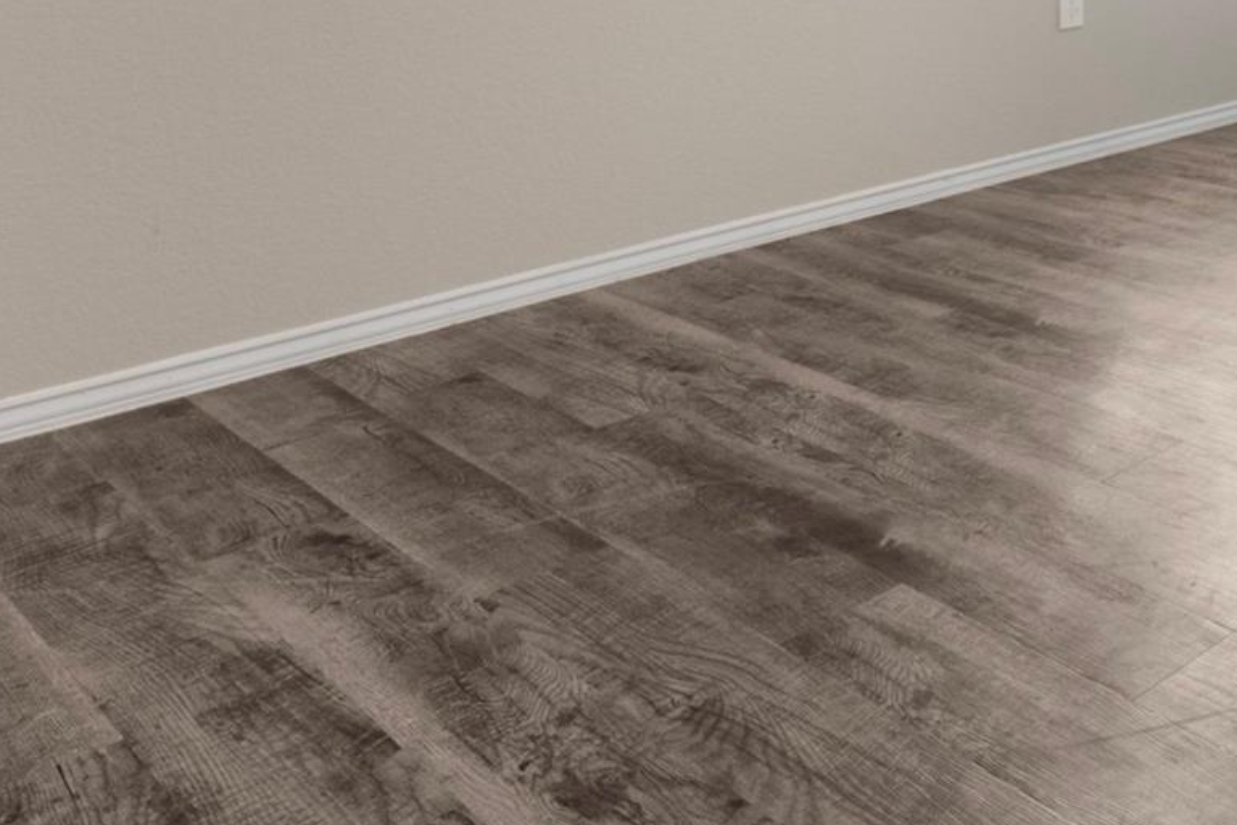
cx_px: 1558
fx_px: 1374
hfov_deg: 35.4
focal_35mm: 40
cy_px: -205
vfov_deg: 28.4
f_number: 9
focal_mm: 15
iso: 250
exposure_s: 2
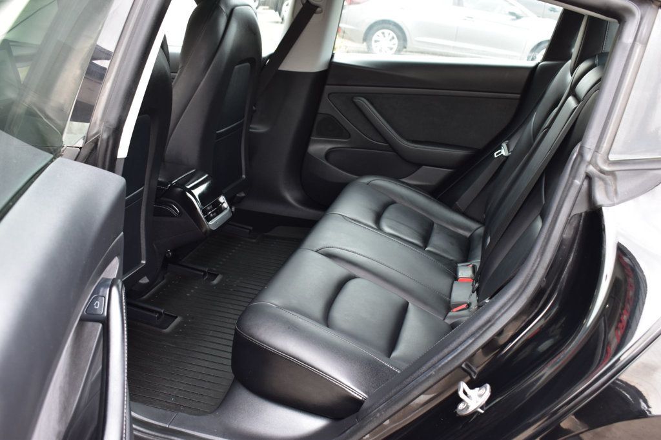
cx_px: 330
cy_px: 220
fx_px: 688
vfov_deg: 35.5
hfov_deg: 51.3
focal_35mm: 38
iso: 400
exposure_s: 1/20
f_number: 6.3
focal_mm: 25
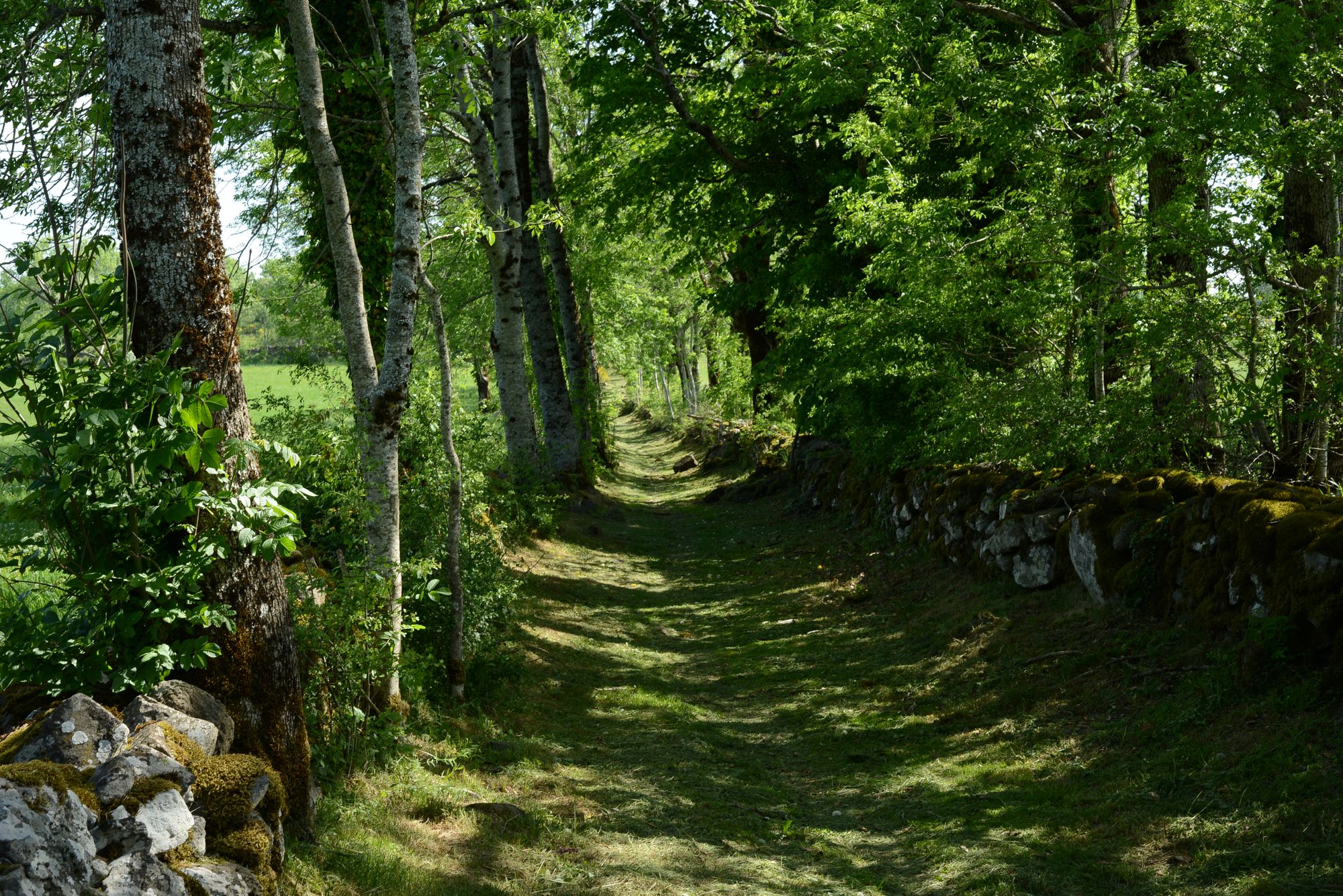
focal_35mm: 50
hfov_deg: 39.6
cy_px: 448
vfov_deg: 27.0
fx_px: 1866
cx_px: 672
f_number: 11
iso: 200
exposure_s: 1/60
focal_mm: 50
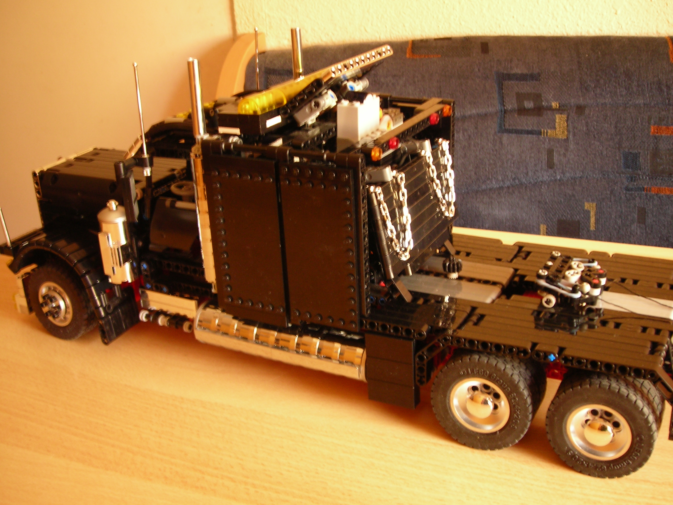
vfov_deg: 35.1
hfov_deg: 45.8
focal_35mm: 41
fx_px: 797
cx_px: 354
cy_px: 251
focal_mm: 6.3
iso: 72
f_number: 3.2
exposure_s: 1/3.9
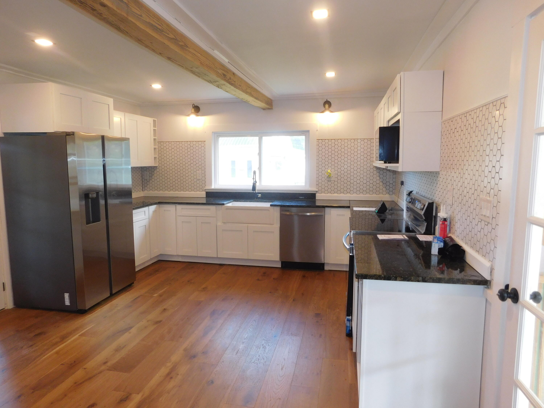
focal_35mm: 23
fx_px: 361
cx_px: 272
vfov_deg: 58.9
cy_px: 204
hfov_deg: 73.9
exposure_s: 1/30
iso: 180
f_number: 3
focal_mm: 4
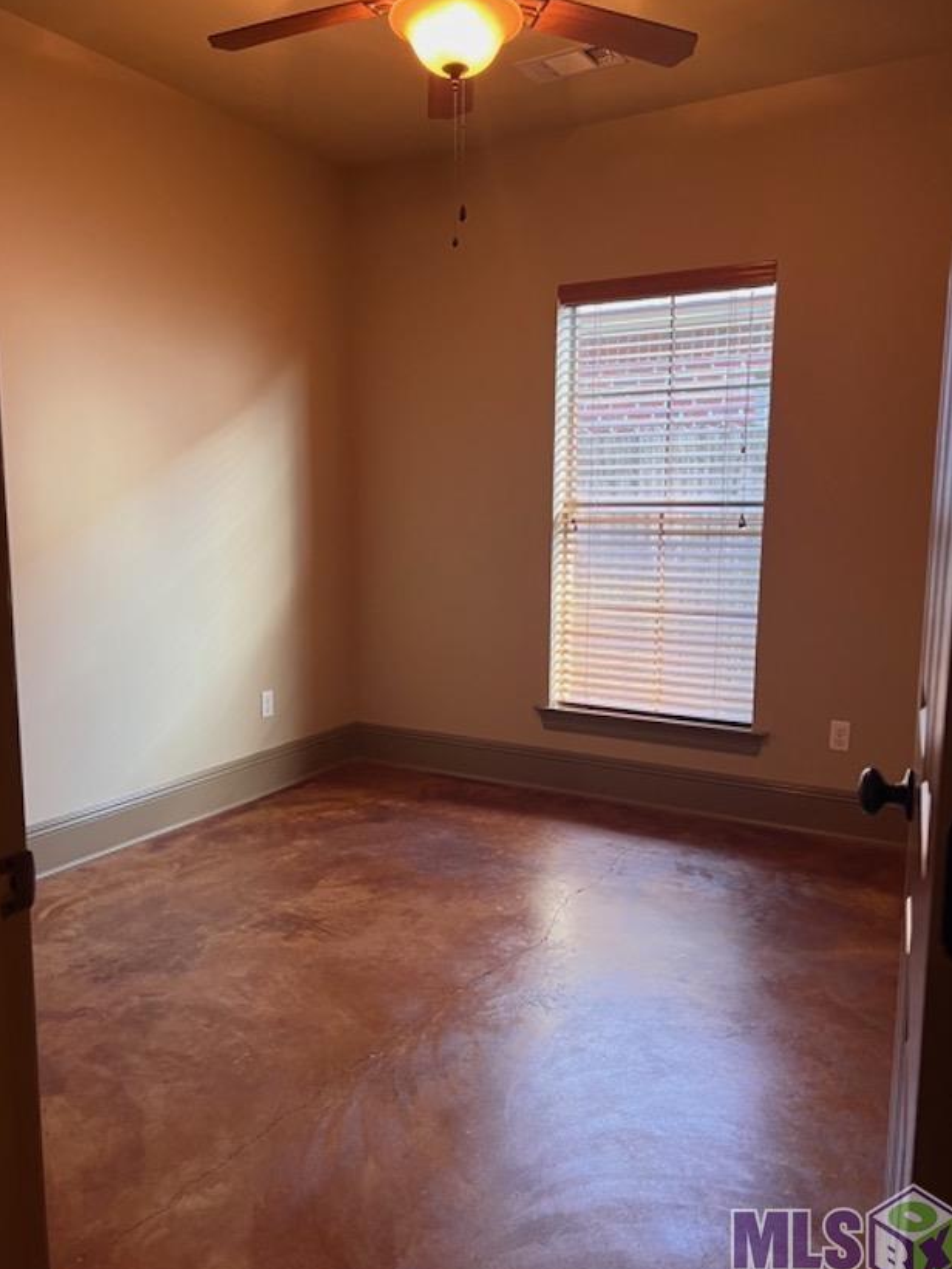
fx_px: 990
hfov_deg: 51.4
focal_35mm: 27
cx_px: 467
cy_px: 641
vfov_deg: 65.3
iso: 100
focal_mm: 5.7
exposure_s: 1/60
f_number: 1.5
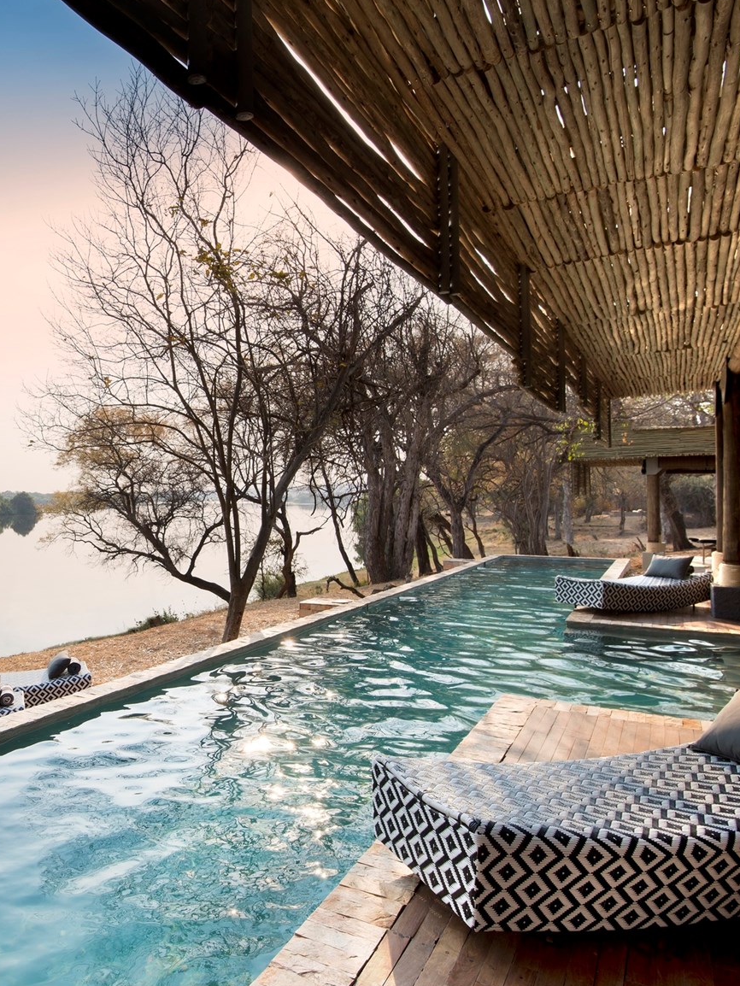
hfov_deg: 51.6
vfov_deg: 71.6
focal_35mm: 24
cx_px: 105
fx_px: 684
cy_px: 505
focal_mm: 16
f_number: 8
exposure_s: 1/250
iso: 200
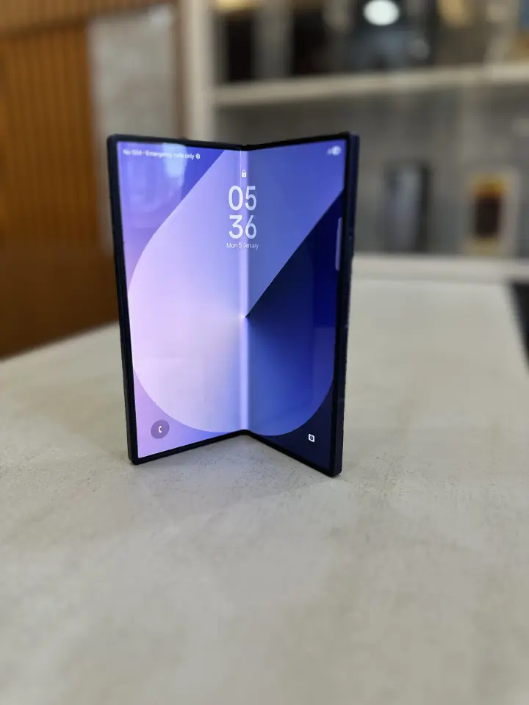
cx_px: 264
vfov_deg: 71.6
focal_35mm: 24
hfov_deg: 56.8
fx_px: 489
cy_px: 352
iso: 200
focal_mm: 6.86
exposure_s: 1/100
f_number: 1.78
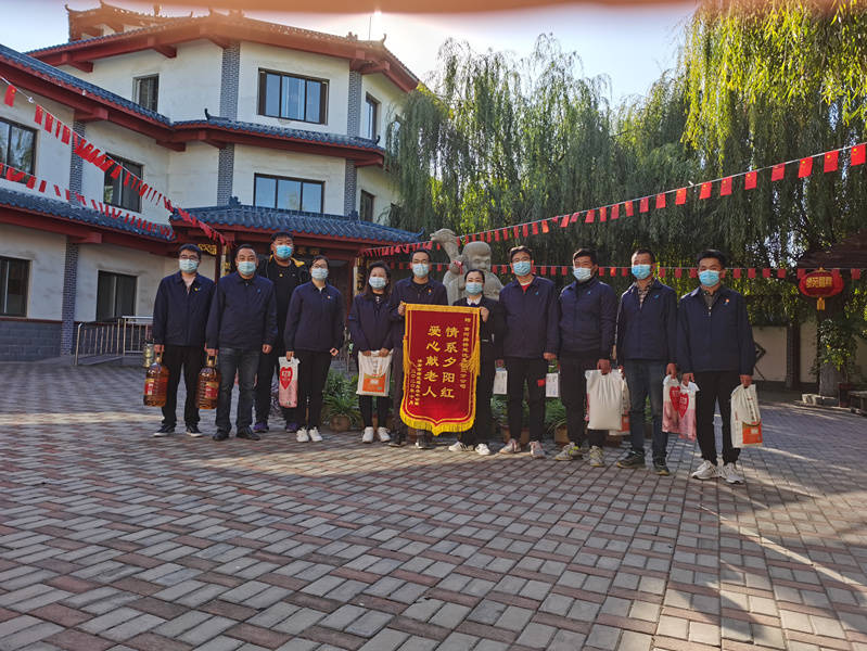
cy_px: 326
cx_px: 434
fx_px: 677
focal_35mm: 27
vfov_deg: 51.4
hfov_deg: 65.3
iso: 50
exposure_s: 1/1845
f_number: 1.6
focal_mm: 5.56
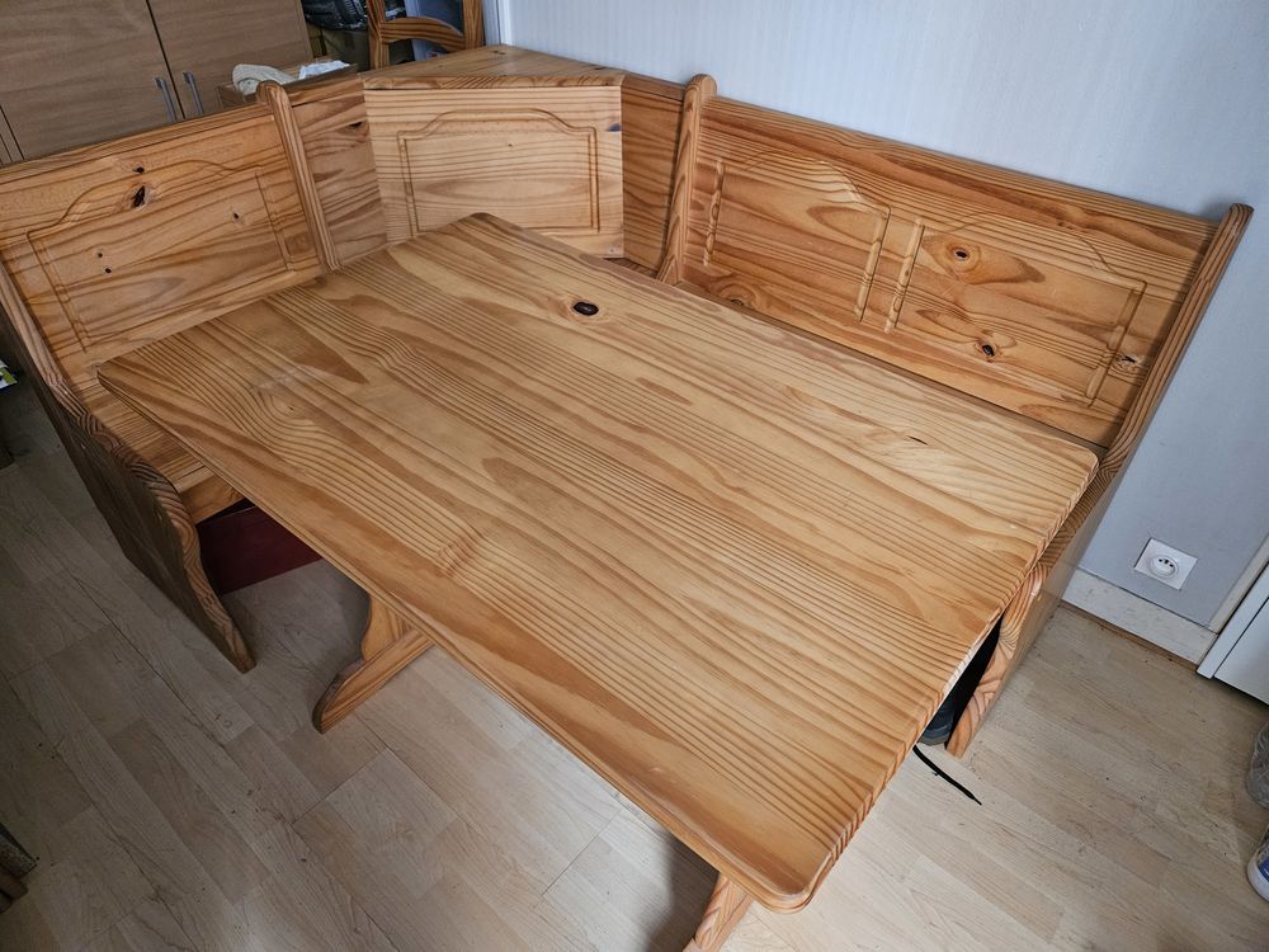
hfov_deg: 73.9
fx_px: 843
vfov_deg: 58.9
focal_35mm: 23
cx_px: 634
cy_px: 476
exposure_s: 1/50
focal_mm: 5.4
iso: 640
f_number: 1.8
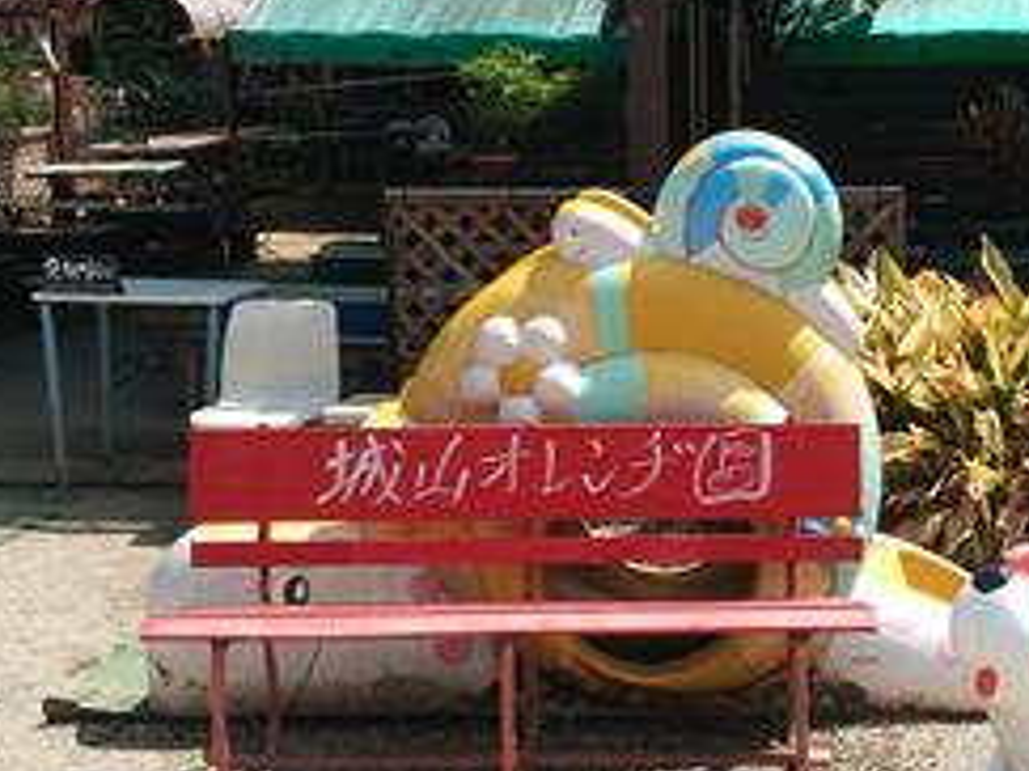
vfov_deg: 18.6
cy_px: 352
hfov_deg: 24.7
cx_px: 631
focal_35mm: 79
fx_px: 2347
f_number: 2
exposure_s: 1/960
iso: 100
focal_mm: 4.5
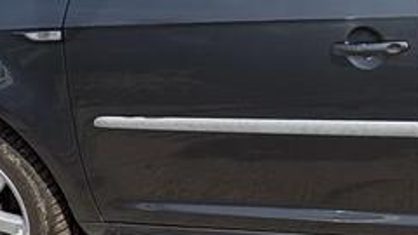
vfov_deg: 19.5
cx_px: 568
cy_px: -70
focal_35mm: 57
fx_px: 632
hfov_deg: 28.6
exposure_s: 1/727
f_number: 2.2
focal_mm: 2.22
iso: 50
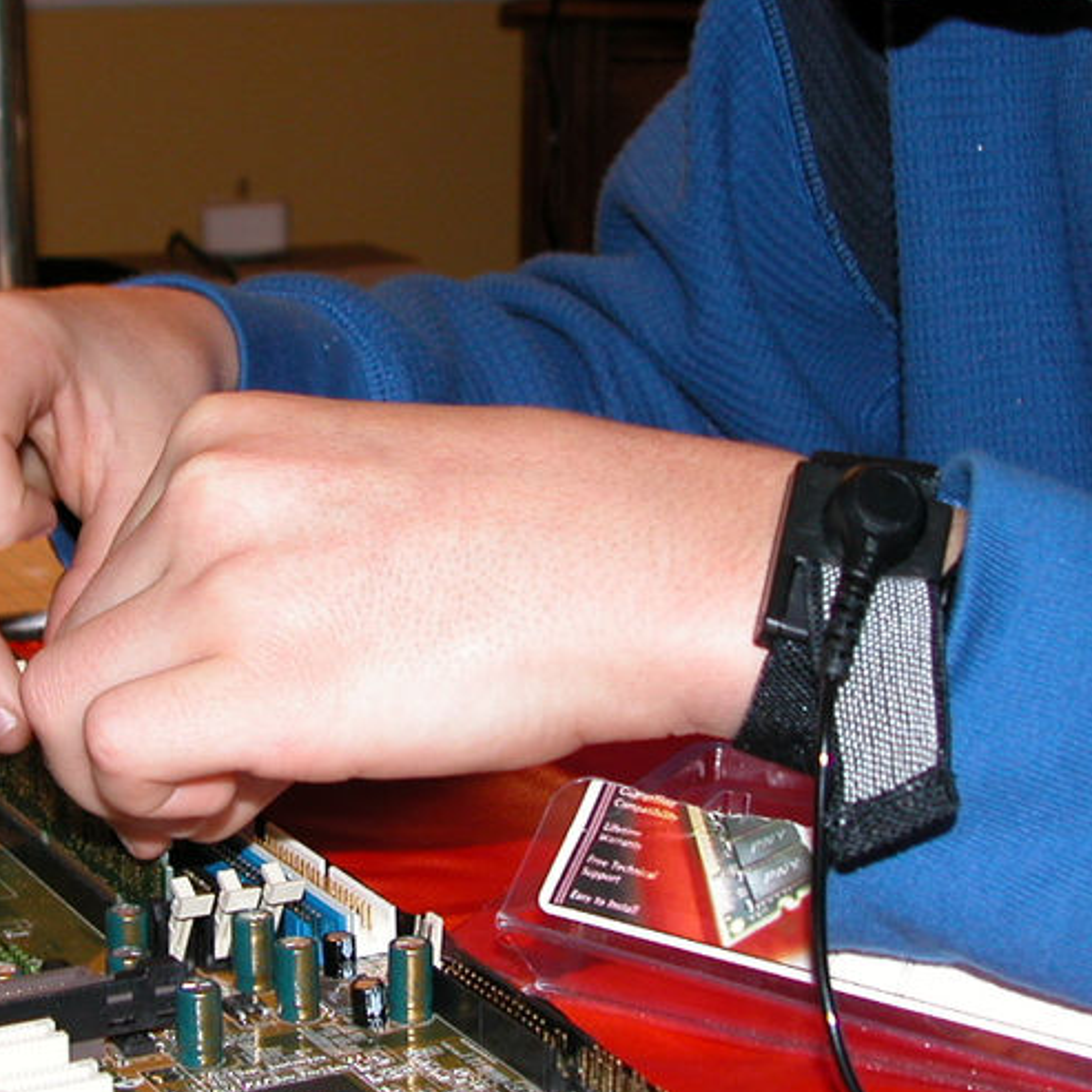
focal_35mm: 78
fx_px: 2784
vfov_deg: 22.2
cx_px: 312
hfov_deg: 22.0
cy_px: 611
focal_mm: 8.9
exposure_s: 1/60
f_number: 2.8
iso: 100
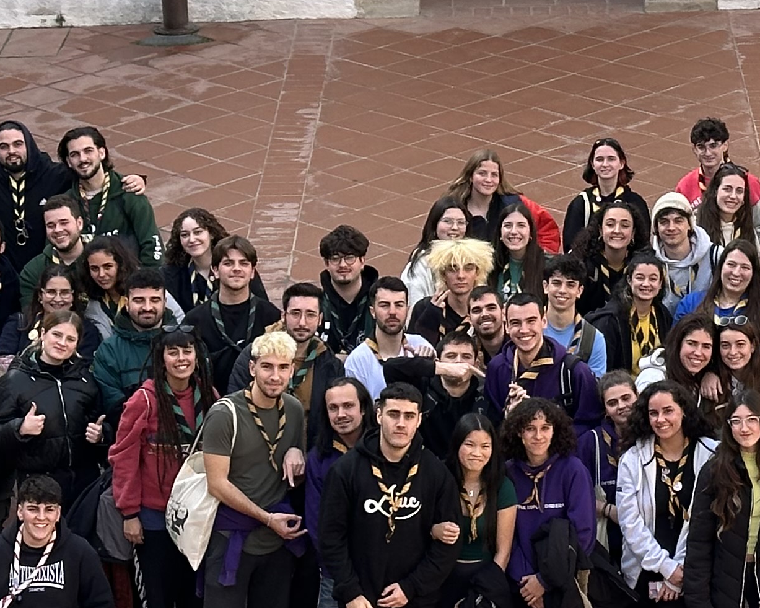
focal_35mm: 154
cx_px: 621
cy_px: 147
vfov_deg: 10.0
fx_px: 3463
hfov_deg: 12.5
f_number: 1.78
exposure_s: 1/797
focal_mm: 6.86
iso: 64
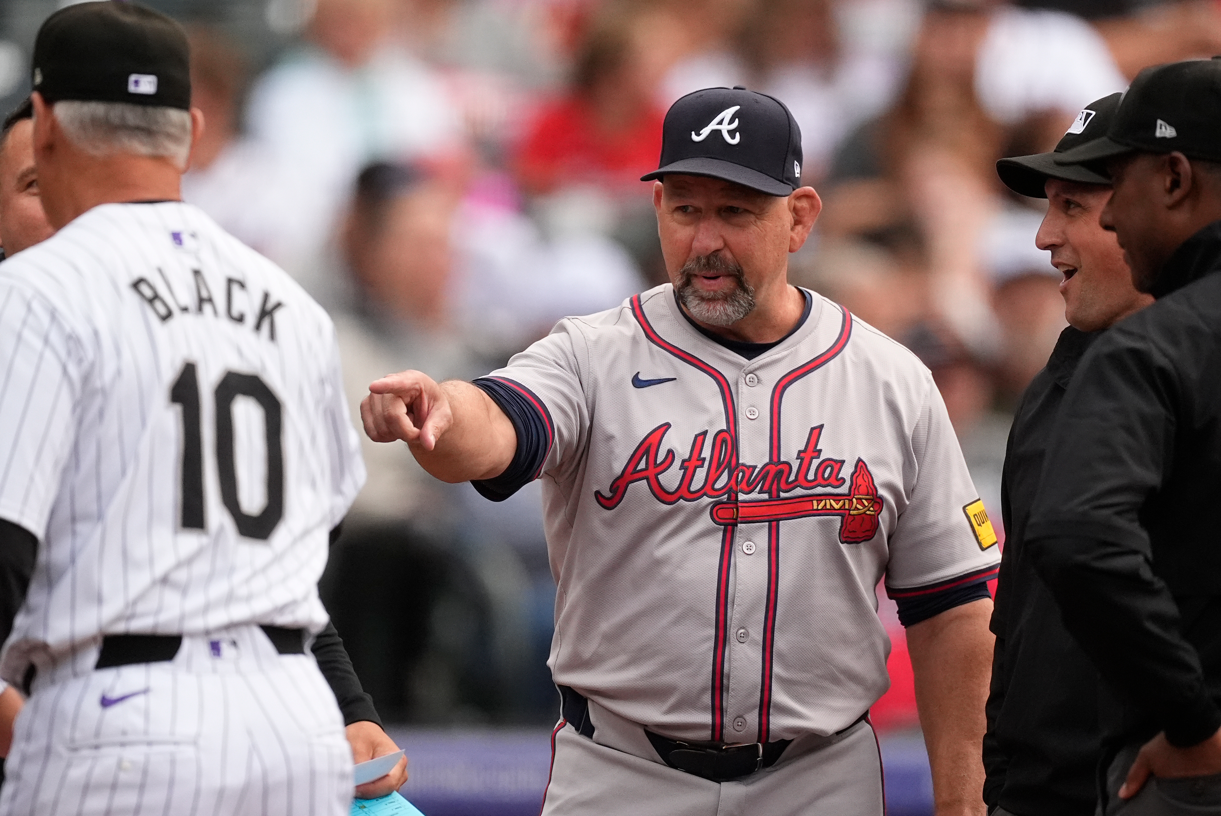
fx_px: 30551
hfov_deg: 2.3
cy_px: 408
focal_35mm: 900
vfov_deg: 1.5
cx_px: 610
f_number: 4
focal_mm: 600
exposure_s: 1/1600
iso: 3200
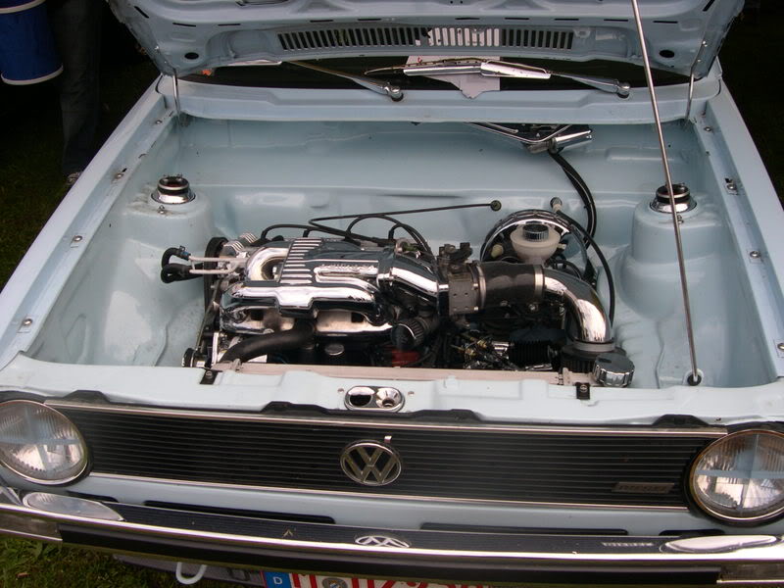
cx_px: 392
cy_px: 294
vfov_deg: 37.7
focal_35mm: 38
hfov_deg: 49.0
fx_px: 861
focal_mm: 8
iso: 100
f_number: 7.6
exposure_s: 1/106
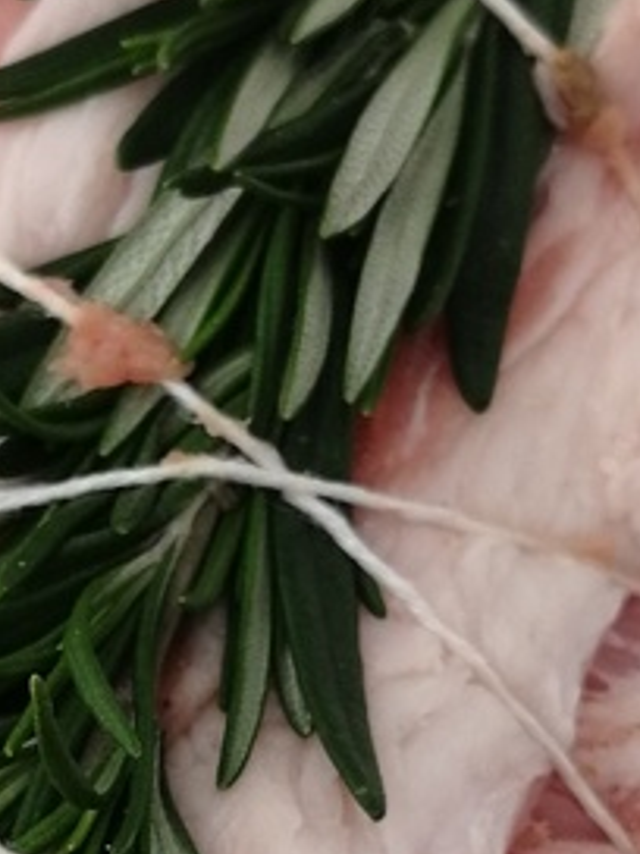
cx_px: 163
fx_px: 3131
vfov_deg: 15.2
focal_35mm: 127
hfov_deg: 11.6
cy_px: 914
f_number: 1.8
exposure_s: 1/100
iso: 64
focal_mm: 3.95
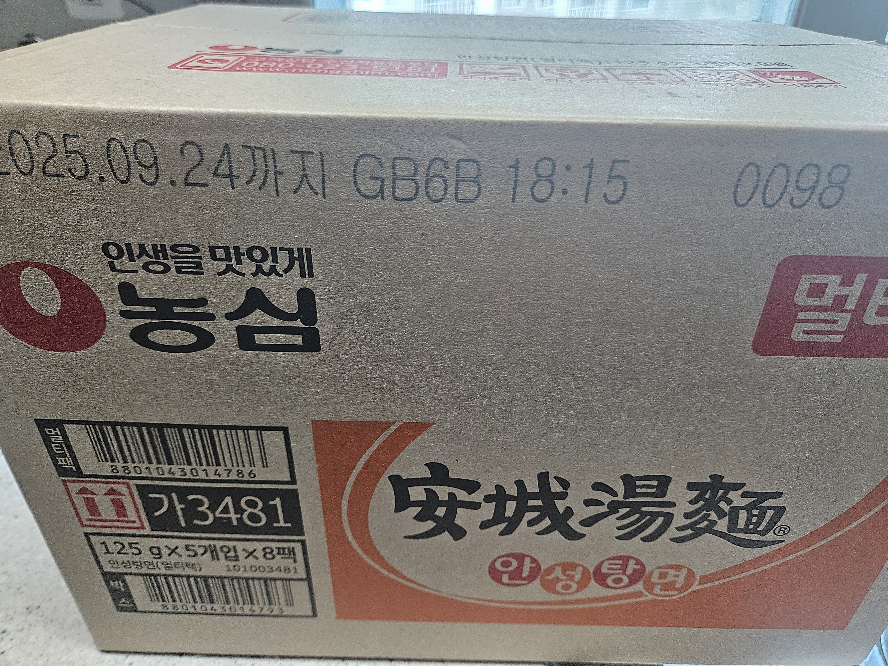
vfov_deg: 58.9
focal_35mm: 23
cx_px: 444
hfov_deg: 73.9
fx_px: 590
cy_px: 333
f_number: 1.8
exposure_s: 1/120
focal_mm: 5.4
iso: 500
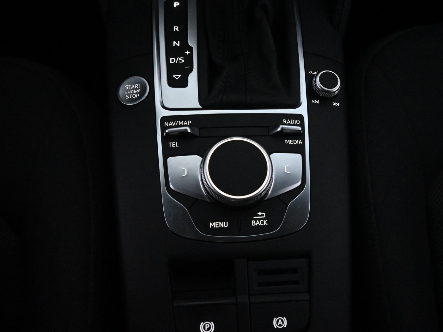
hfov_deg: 59.9
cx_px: 237
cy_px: 165
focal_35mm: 30
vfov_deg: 46.8
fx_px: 384
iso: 8000
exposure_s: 1/80
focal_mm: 18
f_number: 7.1
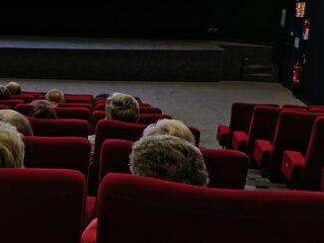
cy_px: 120
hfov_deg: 22.8
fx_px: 702
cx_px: -109
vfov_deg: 19.6
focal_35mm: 75
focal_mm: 5.24
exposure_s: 1/20
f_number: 1.7
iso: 937
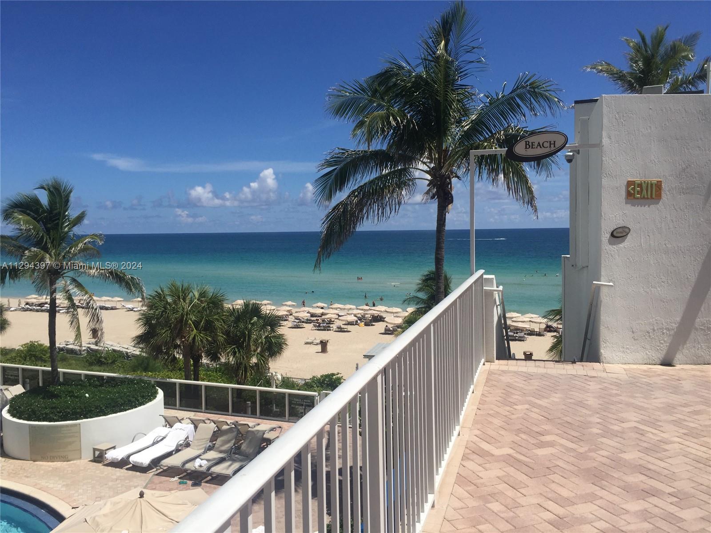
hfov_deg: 61.7
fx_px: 596
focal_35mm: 29
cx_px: 356
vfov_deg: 48.2
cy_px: 266
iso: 32
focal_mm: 4.15
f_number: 2.2
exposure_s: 1/3597
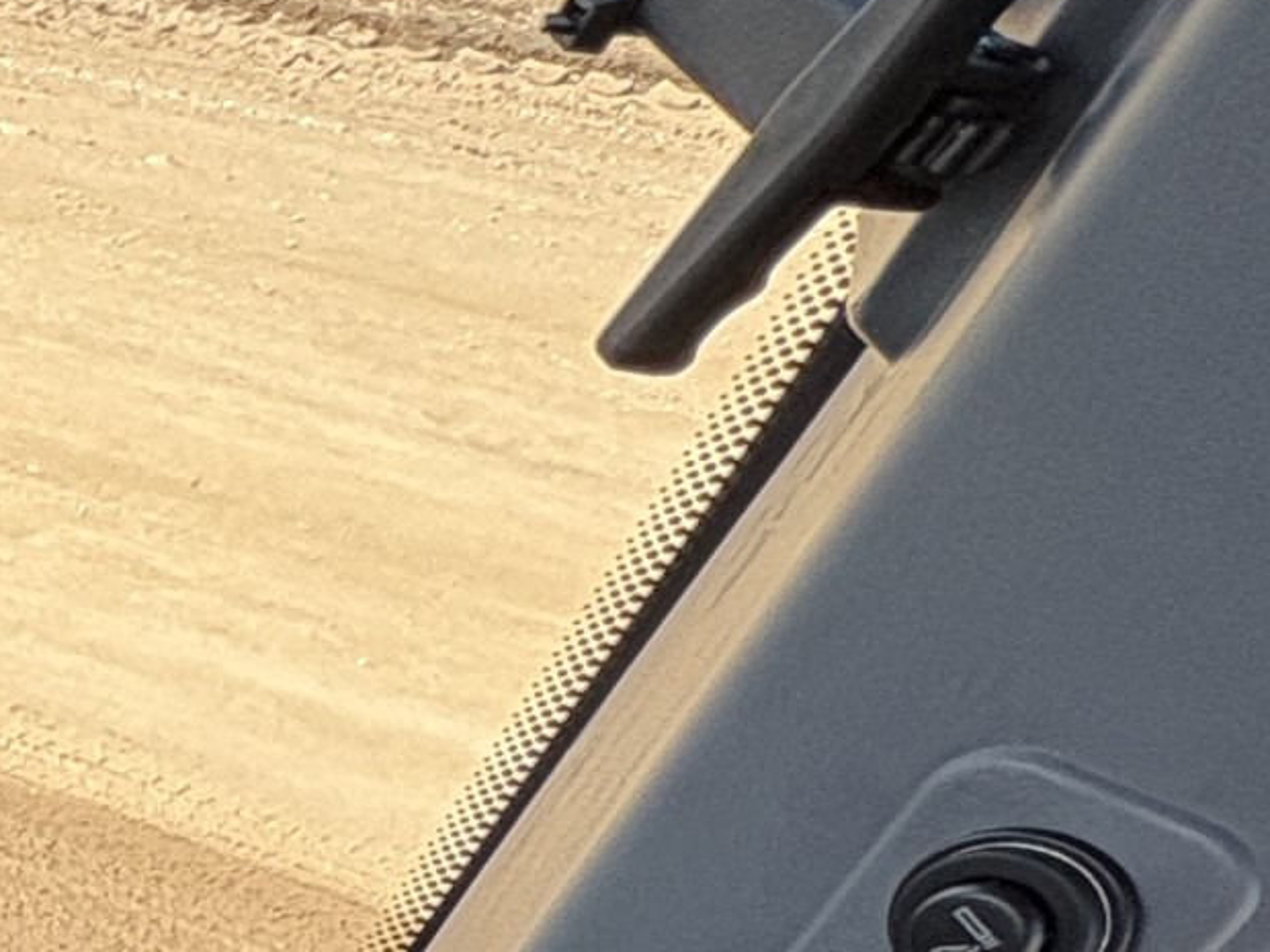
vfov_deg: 20.0
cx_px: -1612
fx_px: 2385
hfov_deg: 16.3
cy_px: 1361
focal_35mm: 65
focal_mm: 2.22
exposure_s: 1/161
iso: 50
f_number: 2.2
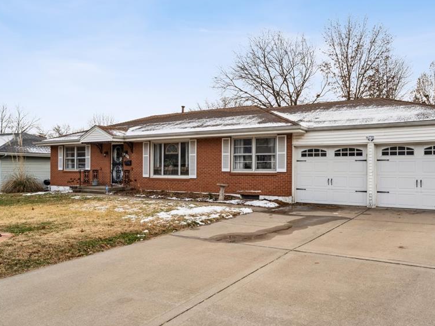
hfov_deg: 66.7
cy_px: 146
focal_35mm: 26
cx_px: 273
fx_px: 324
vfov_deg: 53.3
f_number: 22
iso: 100
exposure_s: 1/15
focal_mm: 19.6
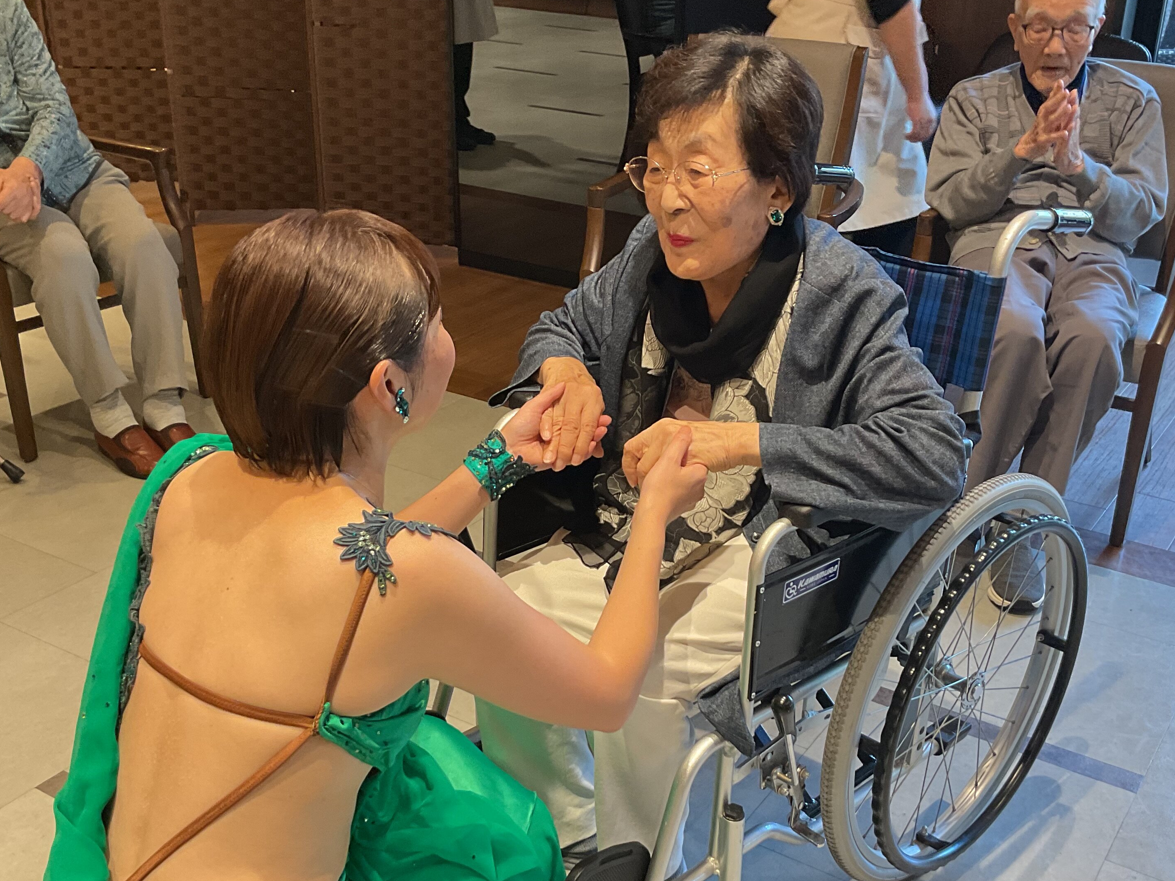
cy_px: 512
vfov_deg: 35.1
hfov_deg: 45.8
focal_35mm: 41
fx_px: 1392
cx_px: 616
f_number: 1.8
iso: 80
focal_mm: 3
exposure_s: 1/50
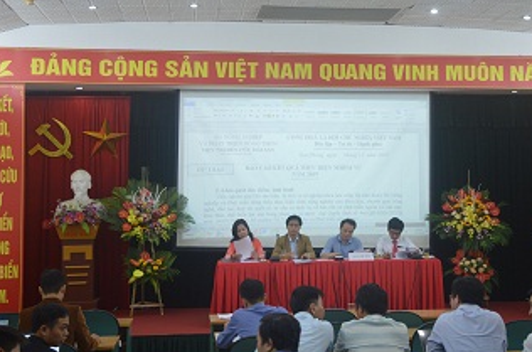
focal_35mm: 57
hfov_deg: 35.1
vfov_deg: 23.6
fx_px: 840
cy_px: 152
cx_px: 301
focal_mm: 30
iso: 400
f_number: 4.2
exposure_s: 1/40
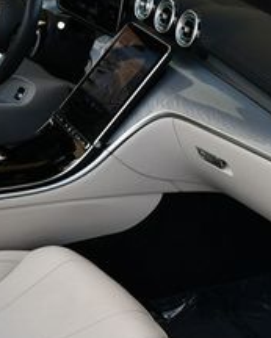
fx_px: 1002
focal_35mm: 100
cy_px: 194
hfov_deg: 15.3
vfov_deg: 19.2
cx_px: 34
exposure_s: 1/250
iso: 200
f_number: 5.6
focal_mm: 18
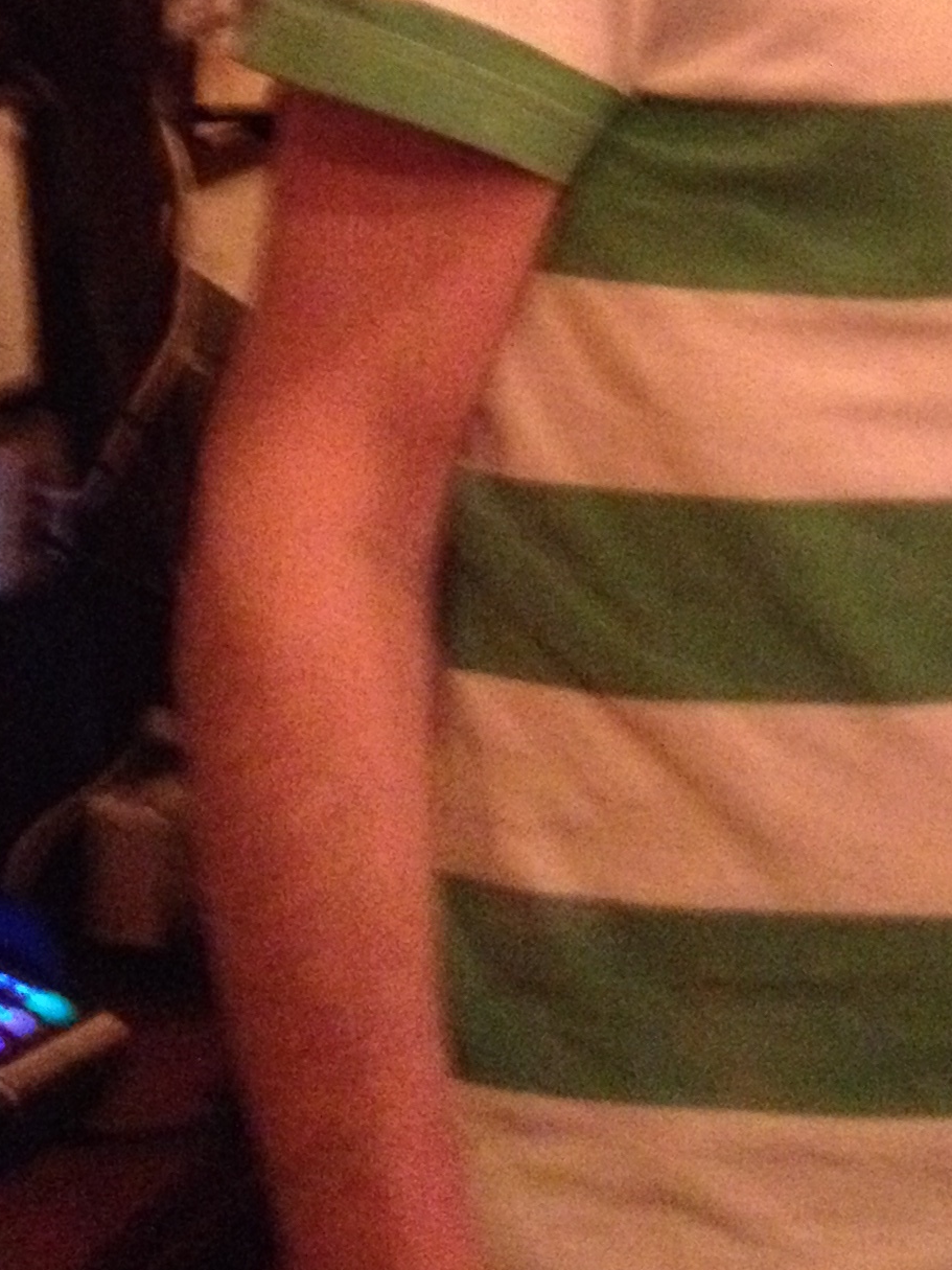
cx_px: 1155
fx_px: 3447
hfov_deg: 15.2
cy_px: 6
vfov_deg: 20.2
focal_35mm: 94
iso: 800
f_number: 2.4
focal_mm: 4.28
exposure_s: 1/15
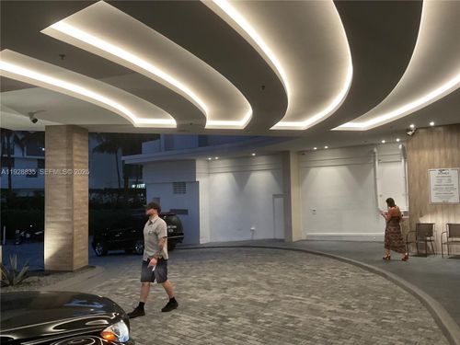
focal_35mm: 29
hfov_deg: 61.7
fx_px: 385
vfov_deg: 48.2
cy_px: 172
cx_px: 230
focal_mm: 3
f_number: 1.8
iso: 100
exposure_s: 1/60
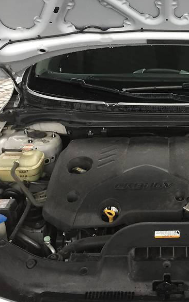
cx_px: 177
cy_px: 149
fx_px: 346
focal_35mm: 42
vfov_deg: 47.2
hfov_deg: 29.1
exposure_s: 1/33
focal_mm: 4.2
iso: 160
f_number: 2.2
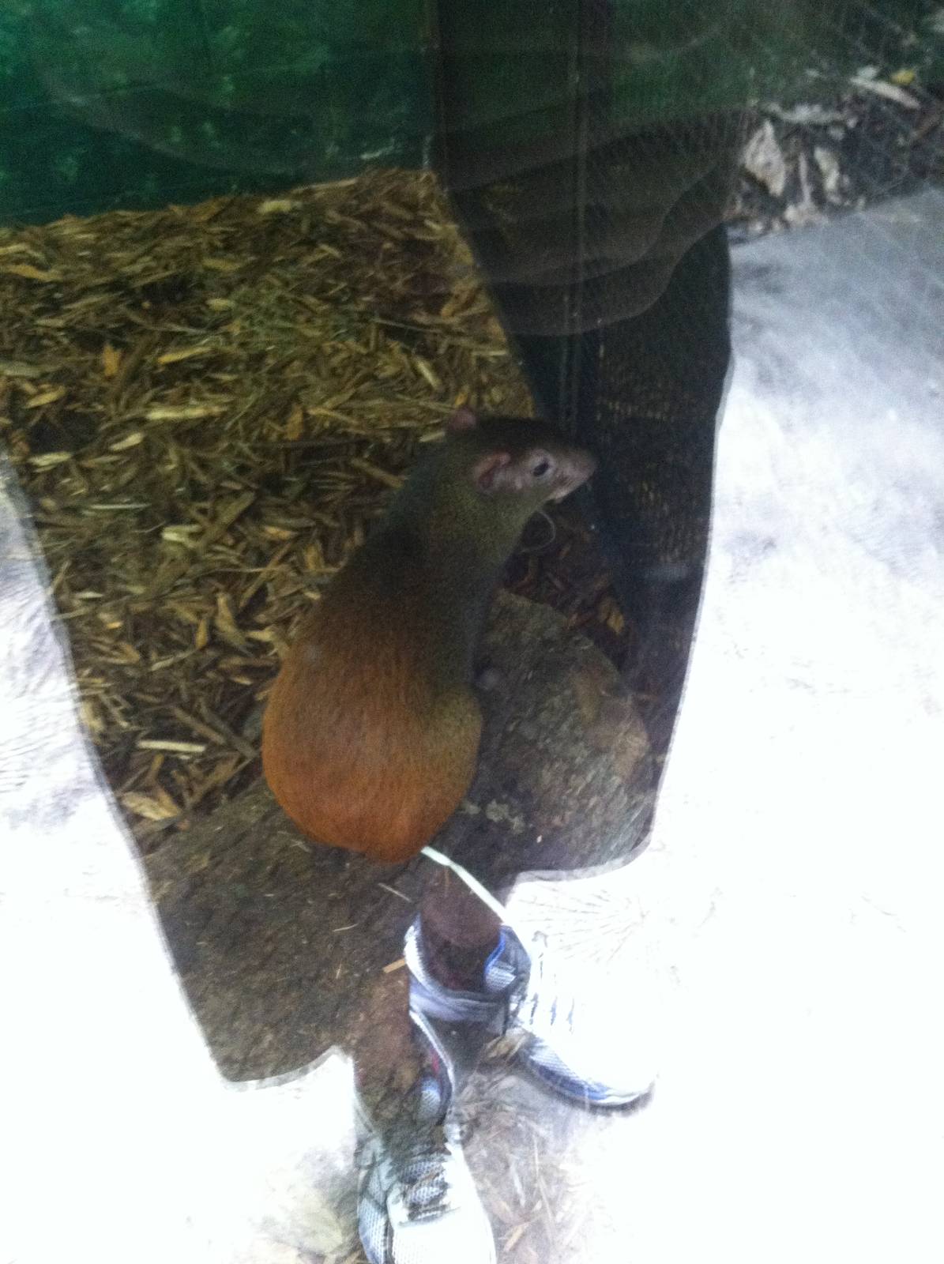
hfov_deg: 40.6
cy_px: 632
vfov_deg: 52.7
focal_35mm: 35
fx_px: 1276
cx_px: 472
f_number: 2.8
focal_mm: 3.85
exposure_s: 1/15
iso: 400
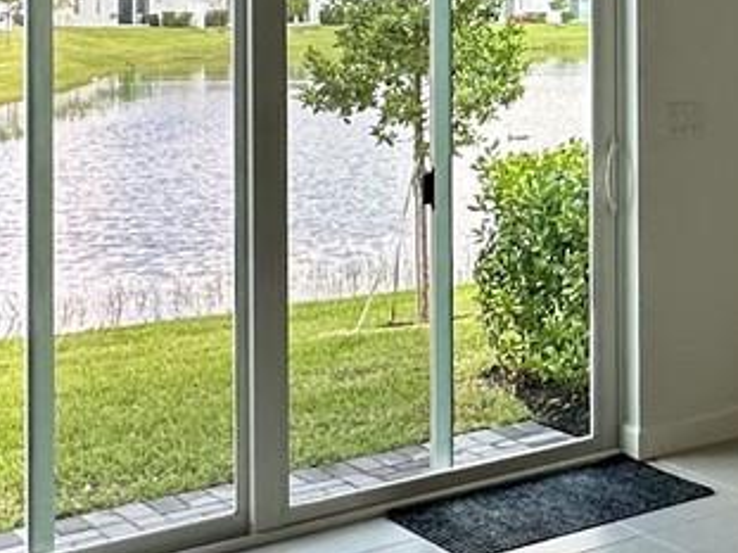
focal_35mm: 72
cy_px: 7
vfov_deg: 19.8
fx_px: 1534
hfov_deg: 24.2
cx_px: 923
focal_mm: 2.22
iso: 40
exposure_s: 1/163
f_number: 2.2
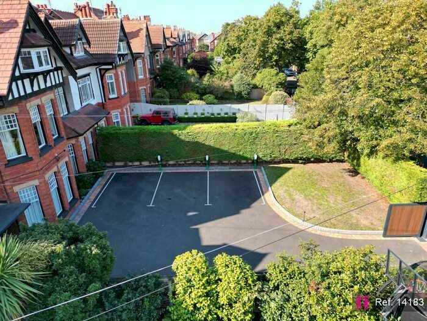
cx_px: 214
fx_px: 296
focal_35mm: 24
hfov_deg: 71.6
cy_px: 160
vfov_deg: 56.8
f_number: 1.7
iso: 100
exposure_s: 1/800
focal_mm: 6.72
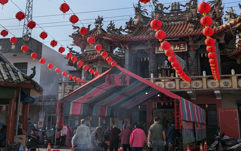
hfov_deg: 44.3
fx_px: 296
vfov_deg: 28.4
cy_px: 50
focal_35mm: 45
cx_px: 127
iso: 52
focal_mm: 5.43
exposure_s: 1/4444
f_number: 1.89
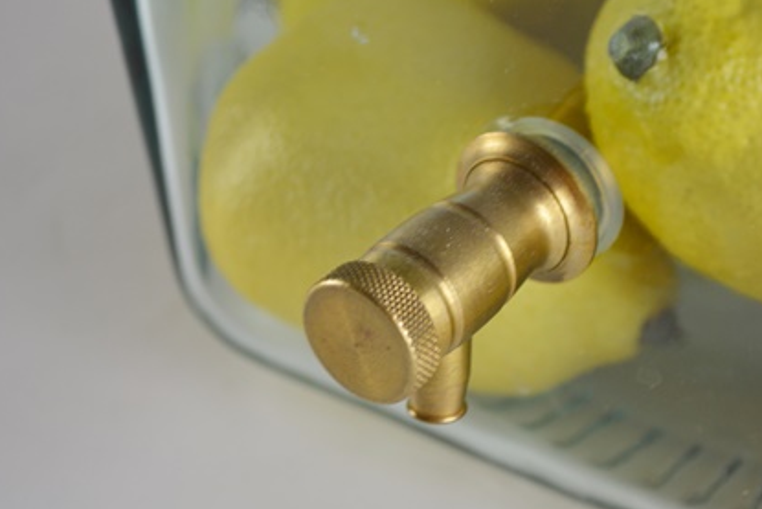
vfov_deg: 13.2
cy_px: 265
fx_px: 2202
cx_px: 468
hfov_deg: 19.6
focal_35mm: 104
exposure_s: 1/125
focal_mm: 48
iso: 400
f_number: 5.6
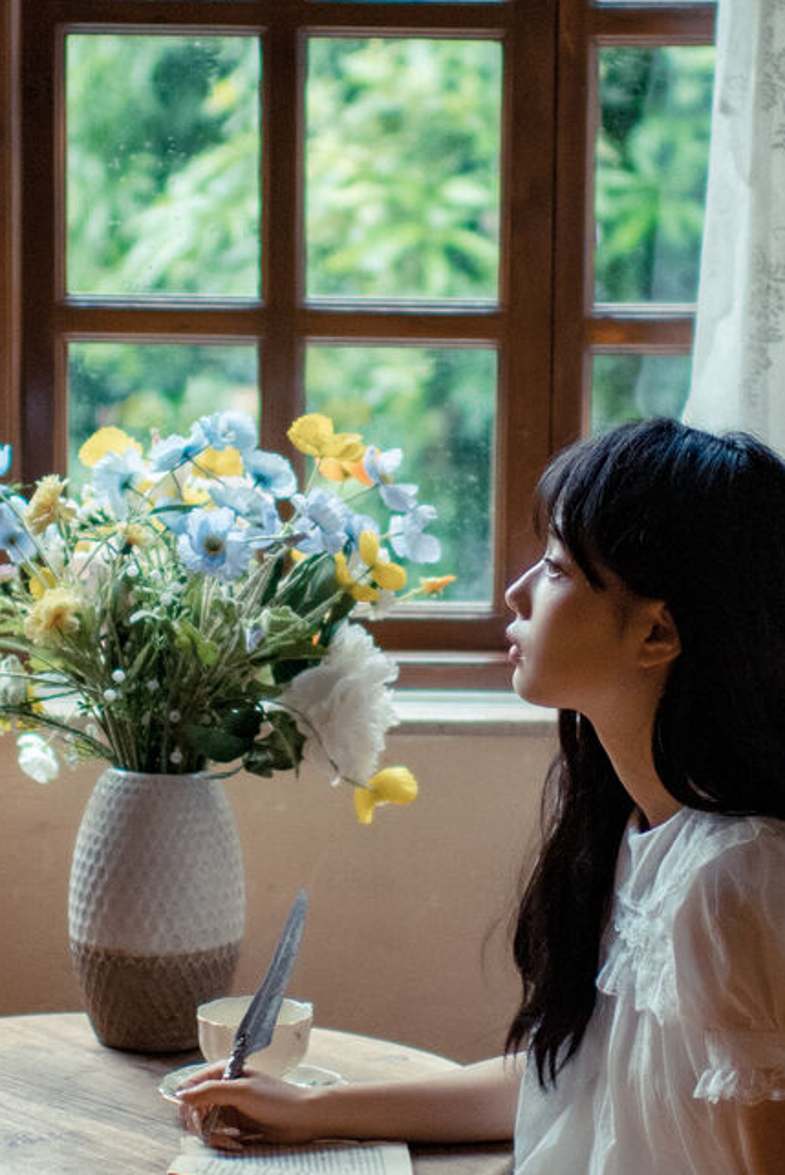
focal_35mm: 98
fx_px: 3200
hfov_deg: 14.0
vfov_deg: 20.8
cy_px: 582
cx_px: 298
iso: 2000
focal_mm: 35
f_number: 1.4
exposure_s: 1/1250
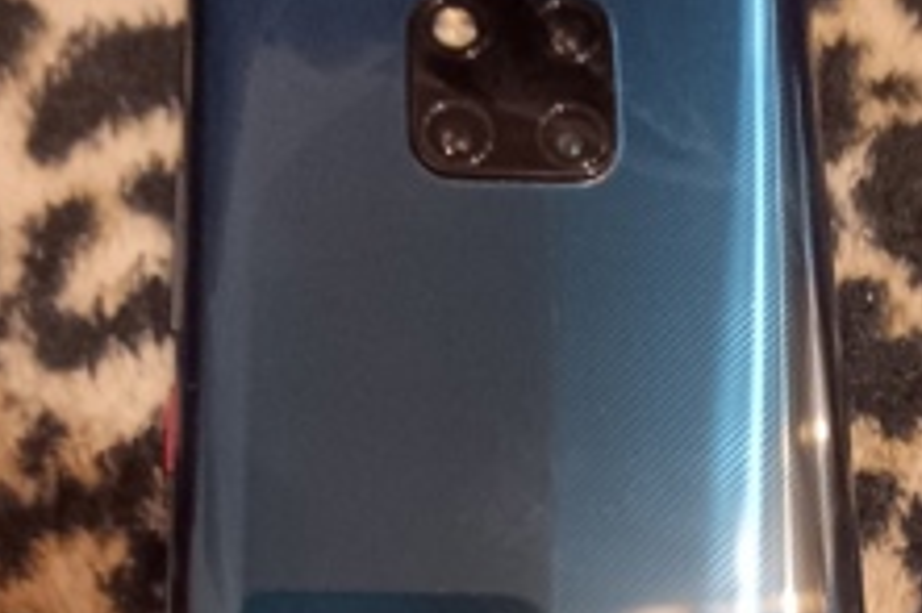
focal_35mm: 32
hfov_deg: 58.7
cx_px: 496
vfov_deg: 35.6
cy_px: 659
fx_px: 819
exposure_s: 1/25
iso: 1364
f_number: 2.2
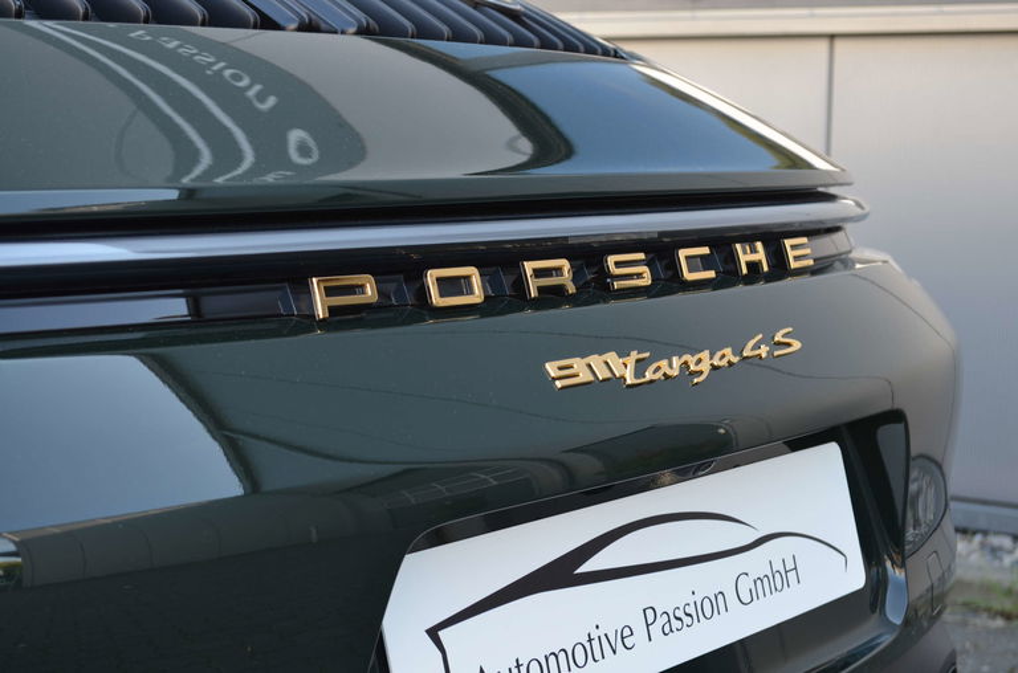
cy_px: 336
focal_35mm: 63
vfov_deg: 21.5
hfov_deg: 32.0
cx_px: 509
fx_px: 1777
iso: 180
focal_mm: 42
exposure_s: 1/60
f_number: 5.6
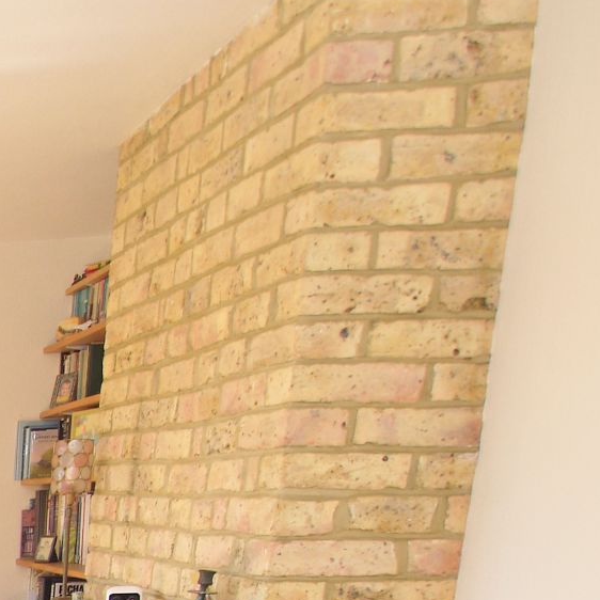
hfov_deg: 21.4
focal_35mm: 58
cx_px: -430
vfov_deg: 25.6
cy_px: 769
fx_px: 1137
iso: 100
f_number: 4
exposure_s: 1/60
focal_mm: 9
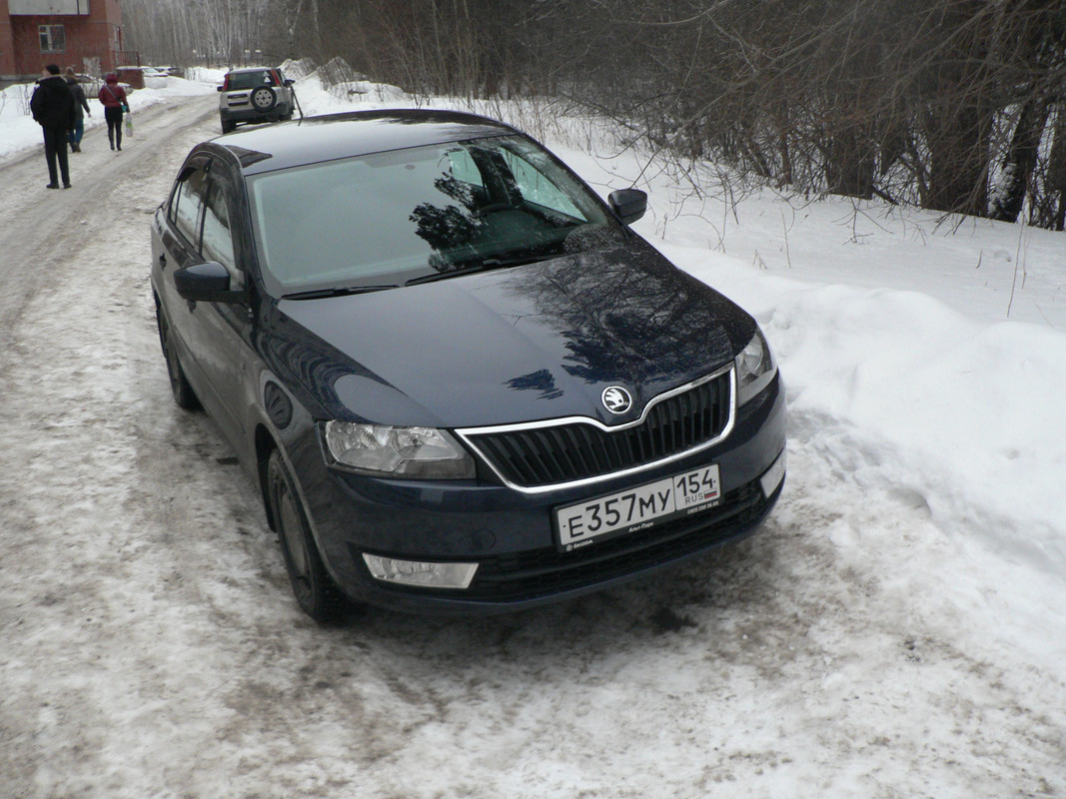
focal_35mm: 36
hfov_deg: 51.4
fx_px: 1108
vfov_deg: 39.6
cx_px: 533
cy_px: 400
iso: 200
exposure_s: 1/30
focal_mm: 6
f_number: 2.8
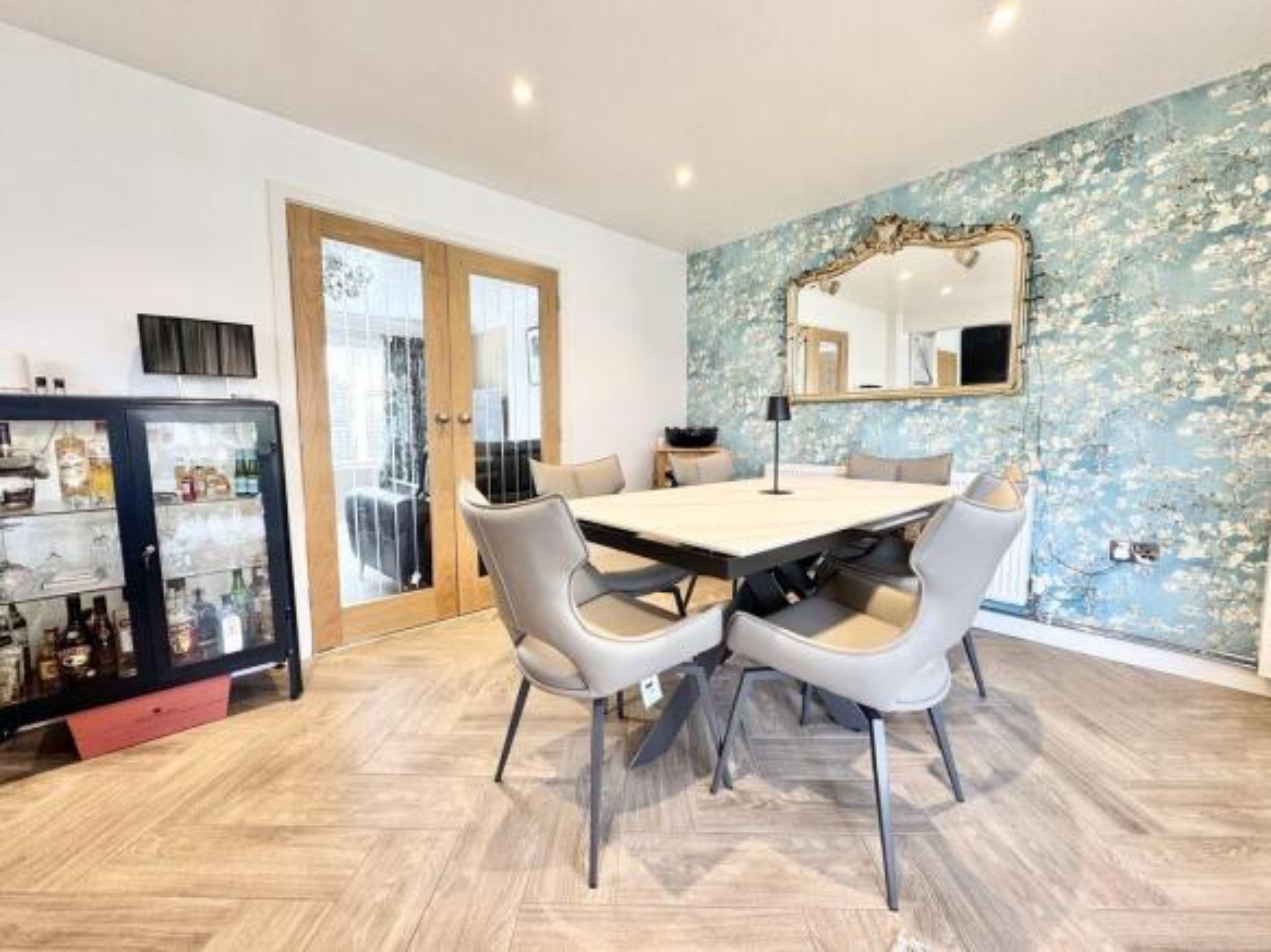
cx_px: 636
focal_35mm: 14
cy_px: 476
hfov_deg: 102.1
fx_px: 514
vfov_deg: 85.7
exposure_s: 1/100
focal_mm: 2.22
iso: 160
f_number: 2.2
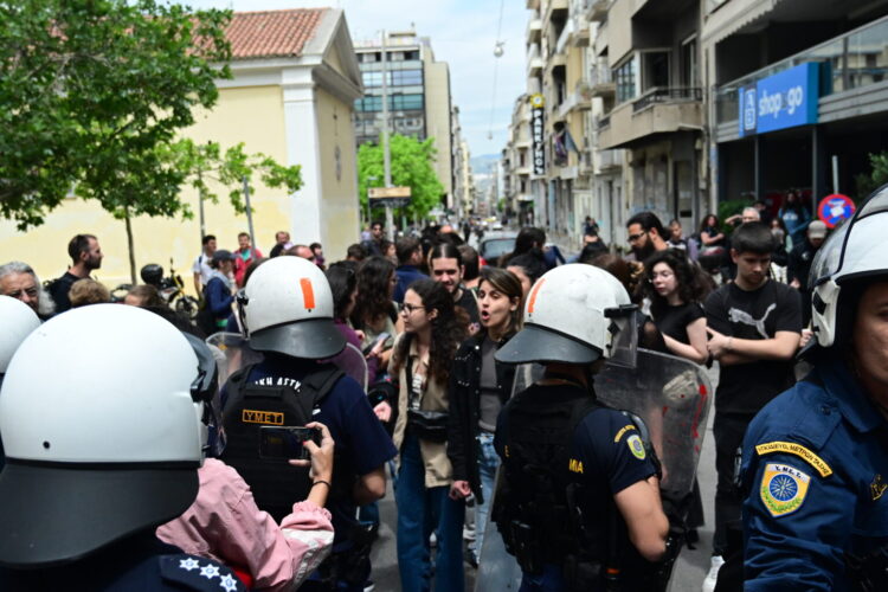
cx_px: 444
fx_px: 888
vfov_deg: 36.9
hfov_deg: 53.1
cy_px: 296
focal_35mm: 36
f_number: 4
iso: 1600
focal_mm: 24
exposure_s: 1/13000
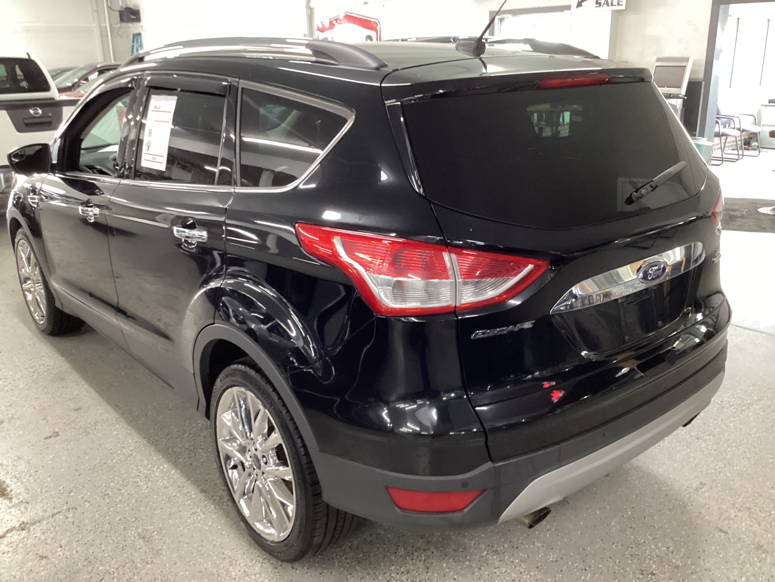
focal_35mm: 31
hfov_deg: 58.4
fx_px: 694
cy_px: 291
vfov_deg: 45.4
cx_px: 388
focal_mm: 3.3
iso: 400
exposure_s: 1/40
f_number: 2.4
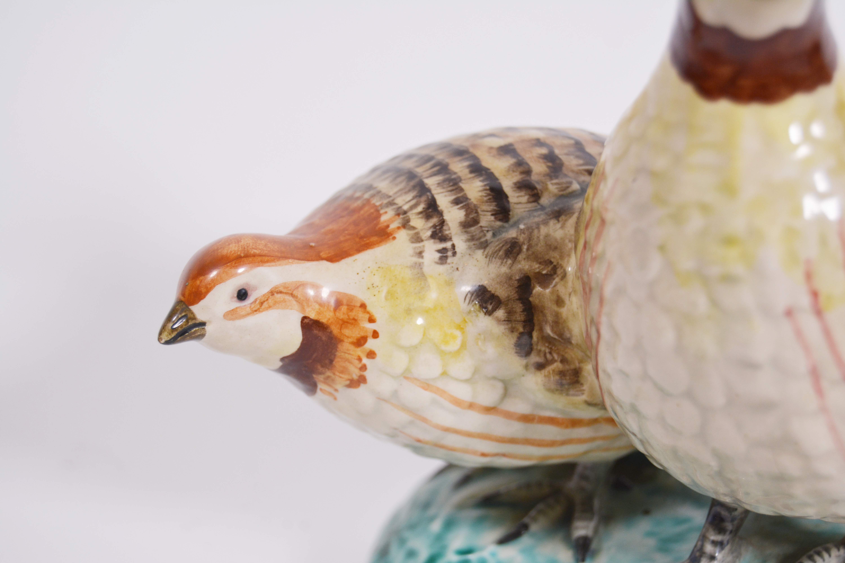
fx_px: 1690
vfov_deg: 18.9
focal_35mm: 72
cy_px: 282
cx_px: 422
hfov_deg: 28.1
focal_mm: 48
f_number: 5.3
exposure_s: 1/125
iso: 400
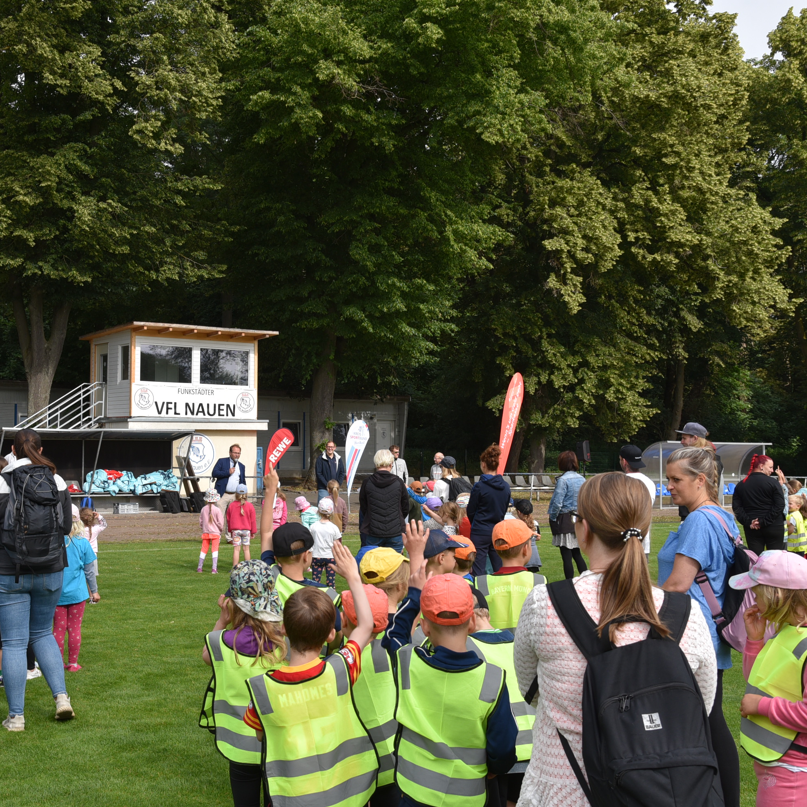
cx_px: 261
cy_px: 403
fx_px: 1161
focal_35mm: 44
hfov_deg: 37.9
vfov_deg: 38.3
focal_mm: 34
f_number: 9
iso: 200
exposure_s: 1/320
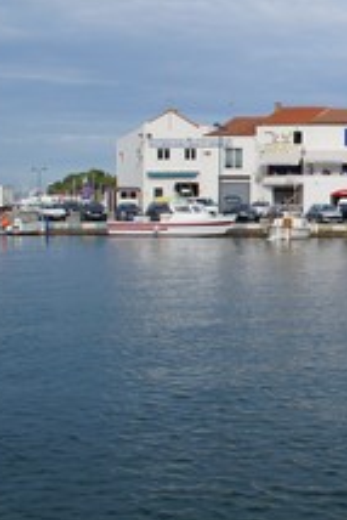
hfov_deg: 21.3
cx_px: 444
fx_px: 837
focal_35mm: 58
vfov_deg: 34.3
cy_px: 198
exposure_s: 1/160
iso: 100
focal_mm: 18
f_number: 11
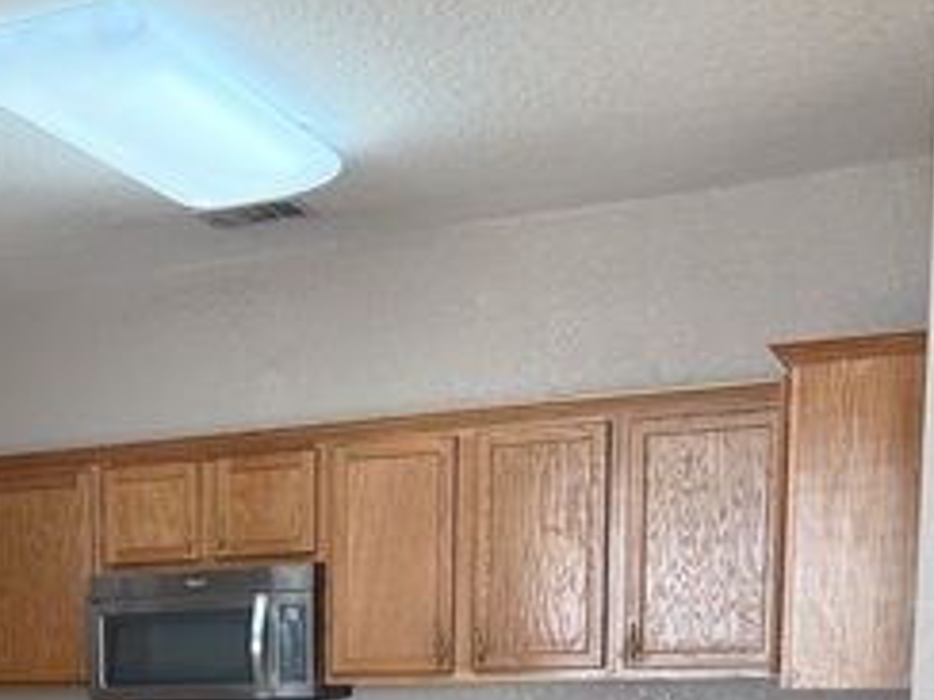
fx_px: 1700
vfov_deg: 21.6
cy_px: 842
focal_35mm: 63
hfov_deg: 28.0
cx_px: -92
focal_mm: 6.76
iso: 200
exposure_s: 1/60
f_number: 1.78
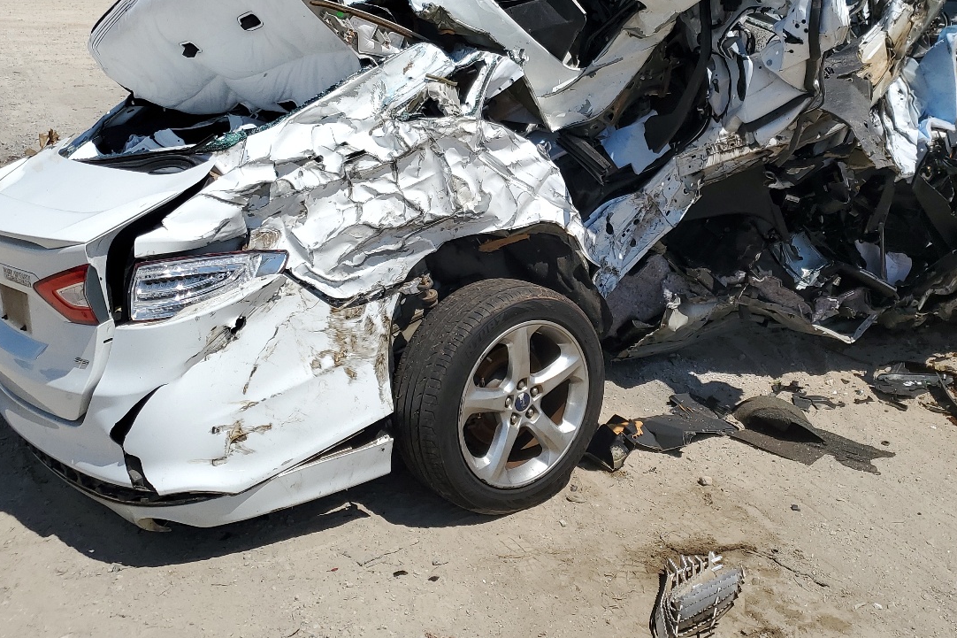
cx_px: 584
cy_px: 216
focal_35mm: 40
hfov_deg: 48.1
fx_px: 1063
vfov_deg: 33.1
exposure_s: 1/10000
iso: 50
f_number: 1.5
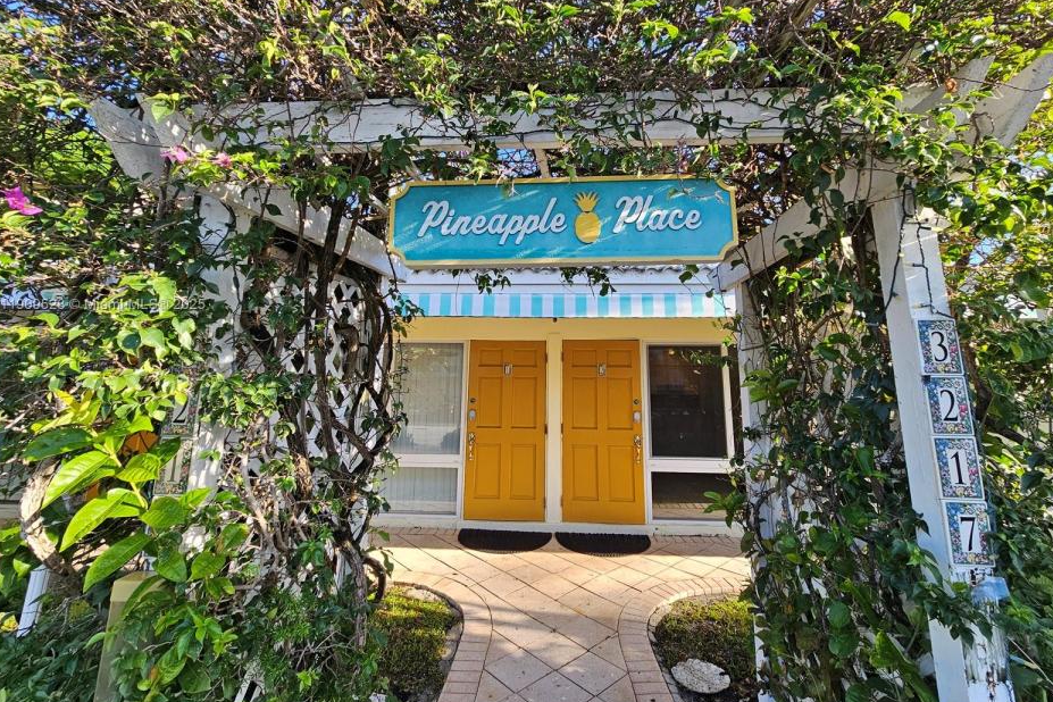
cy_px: 306
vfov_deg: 80.8
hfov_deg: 104.2
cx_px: 533
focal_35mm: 14
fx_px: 409
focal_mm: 2.2
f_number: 2.2
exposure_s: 1/316
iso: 50
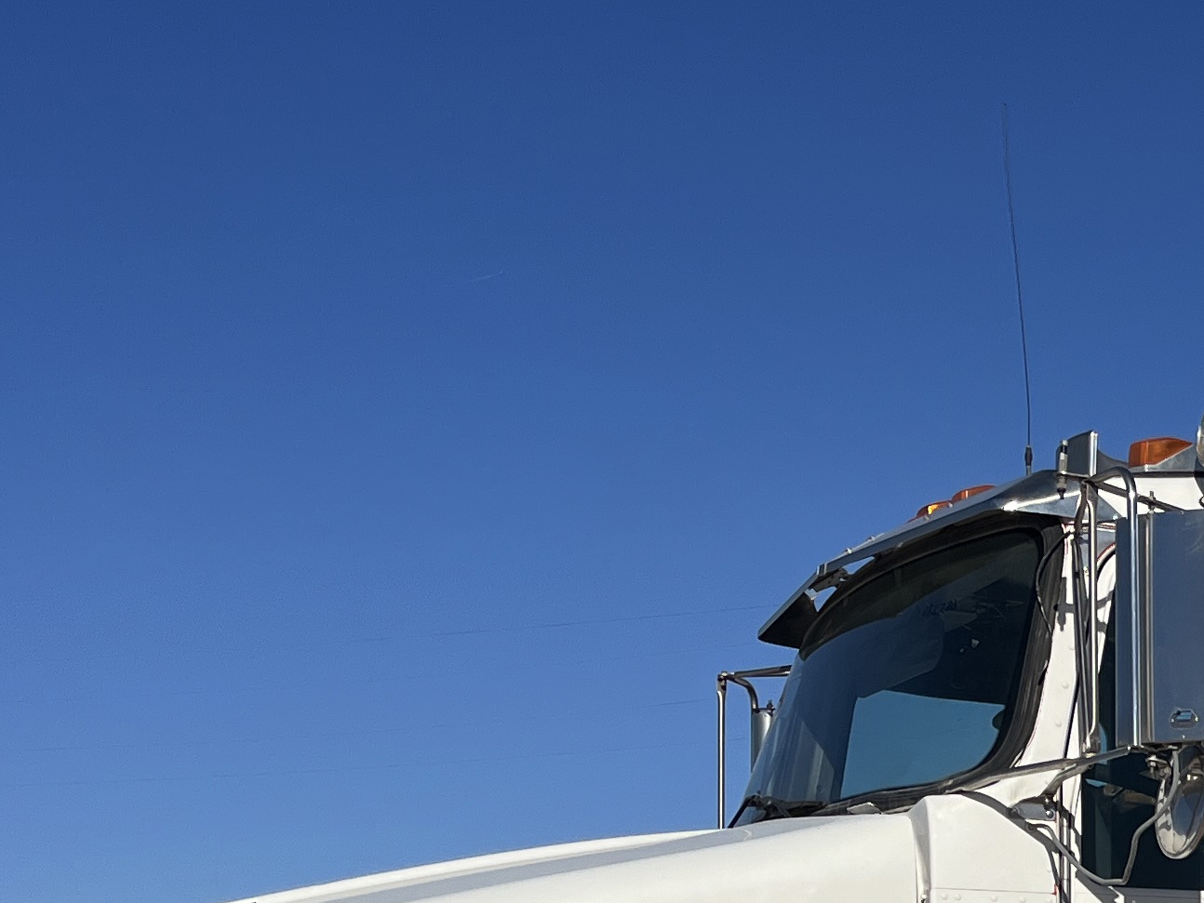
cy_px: 1098
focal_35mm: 81
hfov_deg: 21.5
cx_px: 1623
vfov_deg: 17.3
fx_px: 2818
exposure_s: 1/9901
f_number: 1.6
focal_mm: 5.1
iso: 50
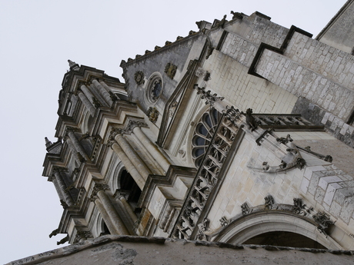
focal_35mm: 42
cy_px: 132
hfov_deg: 44.8
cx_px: 177
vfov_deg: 34.3
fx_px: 430
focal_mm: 21
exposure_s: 1/320
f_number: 6.3
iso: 200
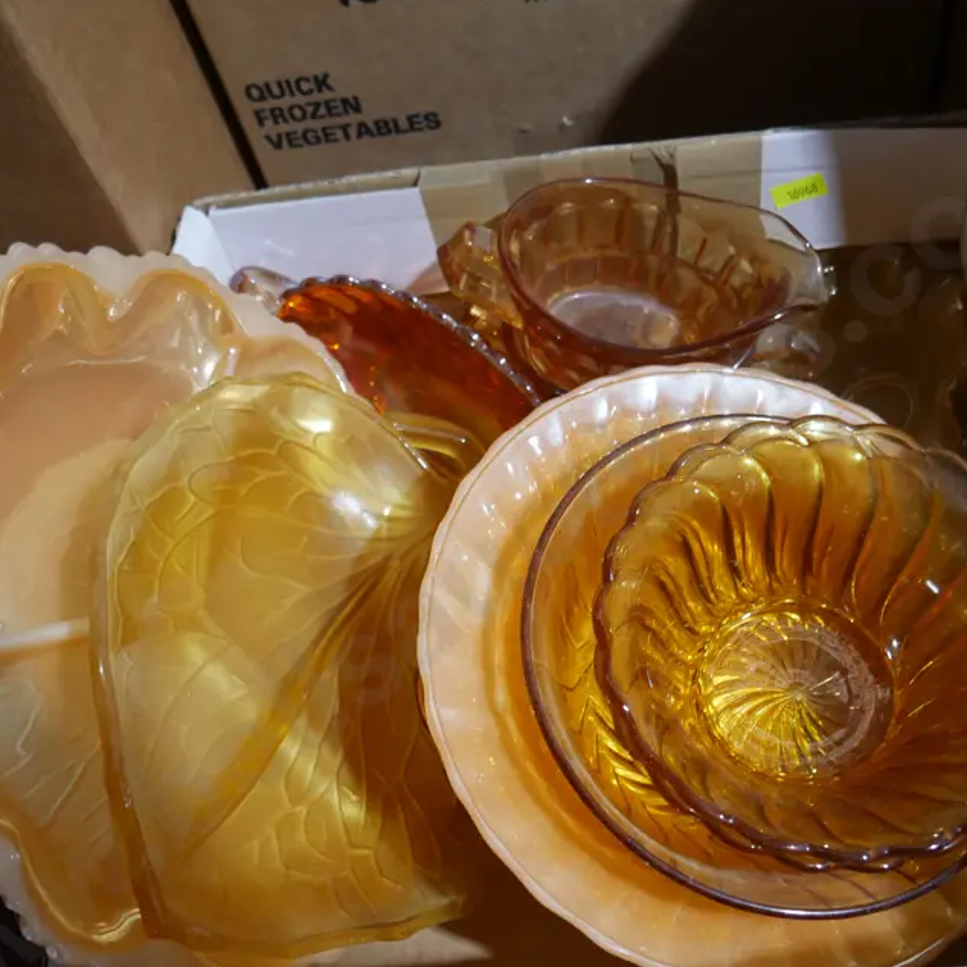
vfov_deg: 41.7
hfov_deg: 41.9
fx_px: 1264
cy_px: 571
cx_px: 494
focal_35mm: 40
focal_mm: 14
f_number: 3.5
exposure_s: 1/60
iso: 640
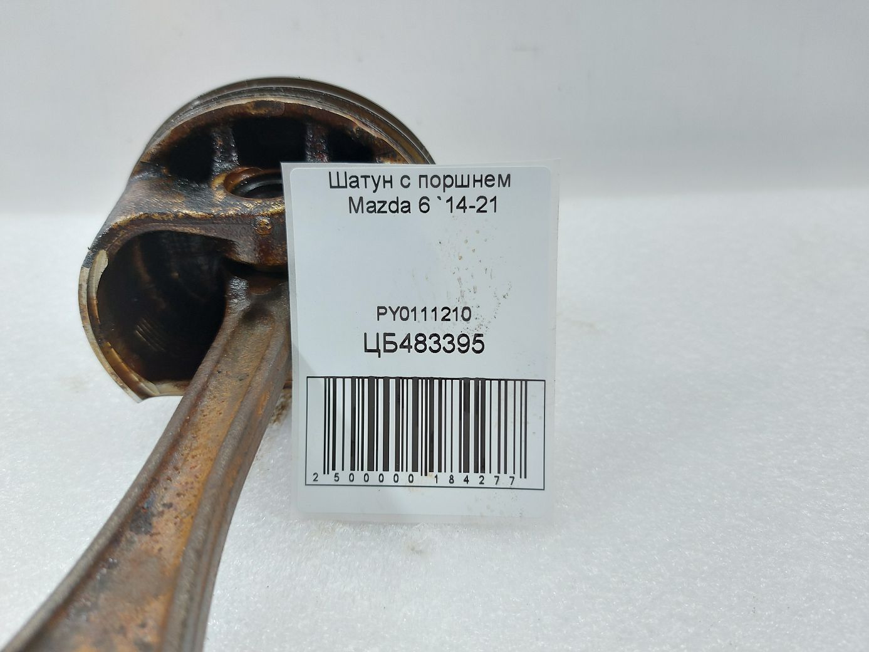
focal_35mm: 24
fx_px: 602
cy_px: 326
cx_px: 434
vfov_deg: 56.8
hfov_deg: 71.6
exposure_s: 1/50
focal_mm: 5.23
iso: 100
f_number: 1.8
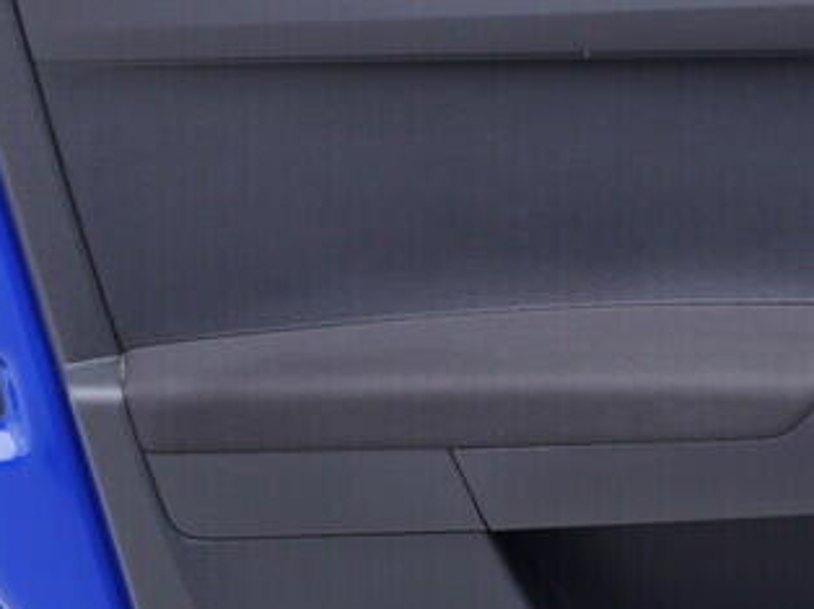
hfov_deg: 16.9
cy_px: 304
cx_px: 902
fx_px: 2655
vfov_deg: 13.1
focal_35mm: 113
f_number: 2.8
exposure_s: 1/40
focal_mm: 24
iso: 125
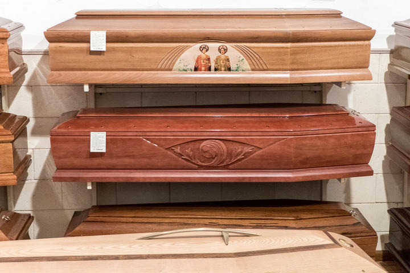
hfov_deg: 36.9
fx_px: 615
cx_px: 205
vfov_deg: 25.1
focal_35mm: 54
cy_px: 136
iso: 1600
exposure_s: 1/60
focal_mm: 19.6
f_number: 3.6
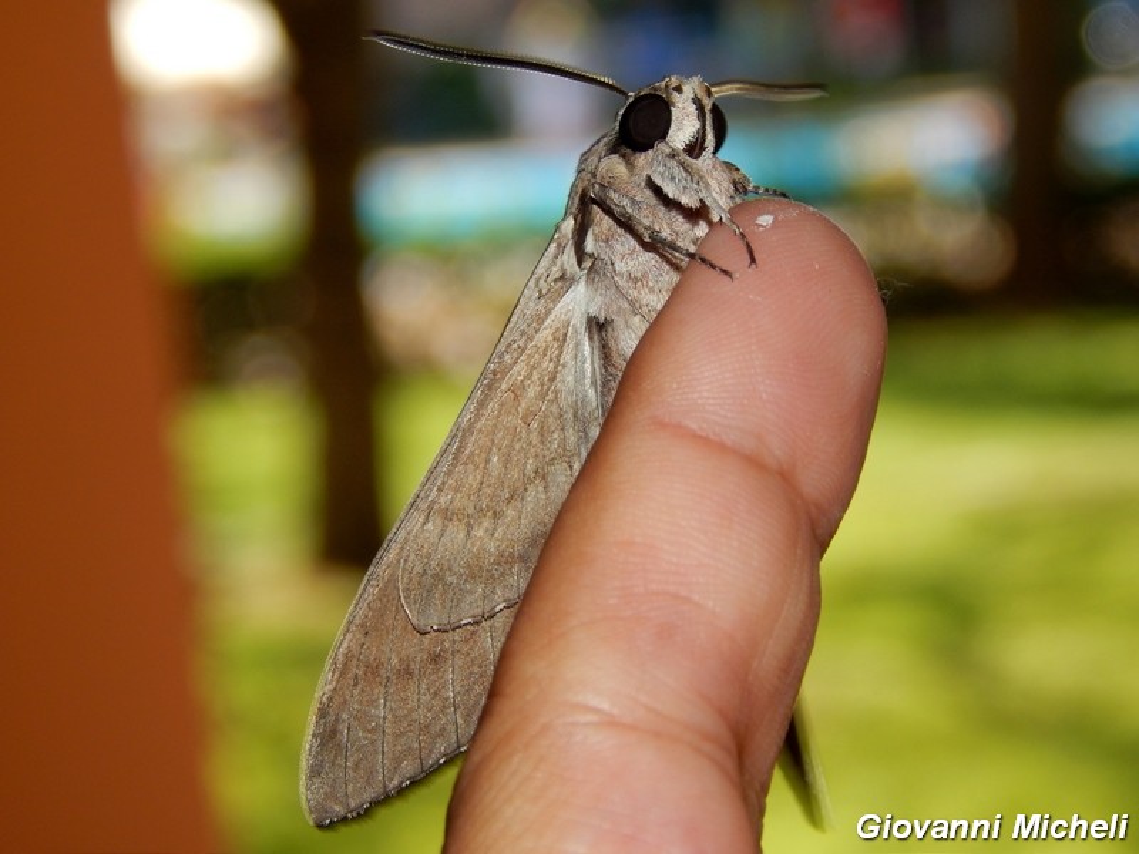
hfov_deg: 12.2
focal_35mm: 162
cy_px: 427
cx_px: 570
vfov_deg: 9.2
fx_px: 5330
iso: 125
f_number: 10.1
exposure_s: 1/60
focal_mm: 28.7
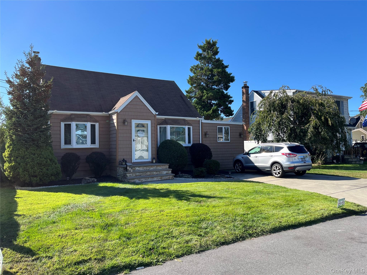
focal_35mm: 26
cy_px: 138
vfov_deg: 53.1
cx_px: 184
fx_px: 276
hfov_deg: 67.3
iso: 50
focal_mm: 5.1
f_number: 1.6
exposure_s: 1/1957
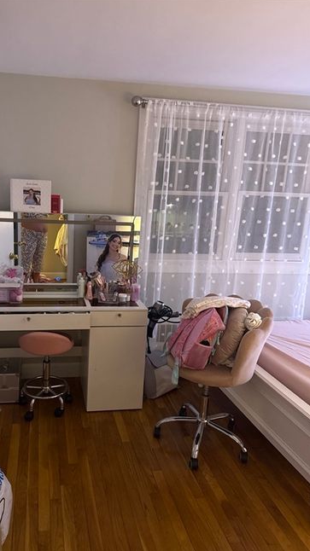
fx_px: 395
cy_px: 280
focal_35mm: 27
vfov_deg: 69.9
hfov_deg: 42.3
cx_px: 104
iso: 800
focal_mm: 6.76
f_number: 1.78
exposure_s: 1/30
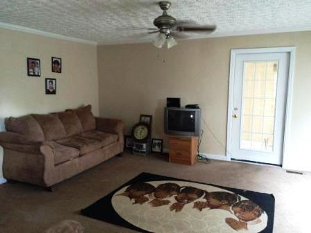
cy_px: 116
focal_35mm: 29
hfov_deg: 61.7
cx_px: 156
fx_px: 261
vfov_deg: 48.2
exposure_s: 1/30
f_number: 2.2
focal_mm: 4.15
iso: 320
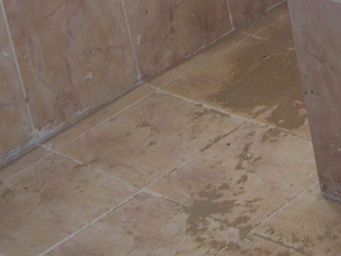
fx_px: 1310
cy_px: -103
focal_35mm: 133
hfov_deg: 14.5
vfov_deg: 10.8
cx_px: 374
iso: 100
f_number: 2.8
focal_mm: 8
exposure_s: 1/34
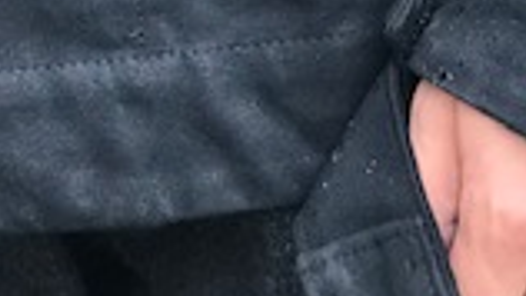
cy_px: -412
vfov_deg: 4.7
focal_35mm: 251
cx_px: 103
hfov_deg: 8.6
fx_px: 3502
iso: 64
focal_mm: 6.6
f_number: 2.8
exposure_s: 1/50
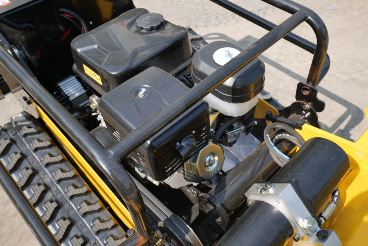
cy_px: 123
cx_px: 184
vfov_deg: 43.6
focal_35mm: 30
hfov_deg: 61.9
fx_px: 307
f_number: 13
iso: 160
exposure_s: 1/60
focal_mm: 30
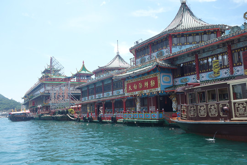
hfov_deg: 55.8
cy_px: 82
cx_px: 124
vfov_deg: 38.9
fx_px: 233
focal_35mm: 34
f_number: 5.6
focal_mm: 12.48
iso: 125
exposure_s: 1/250
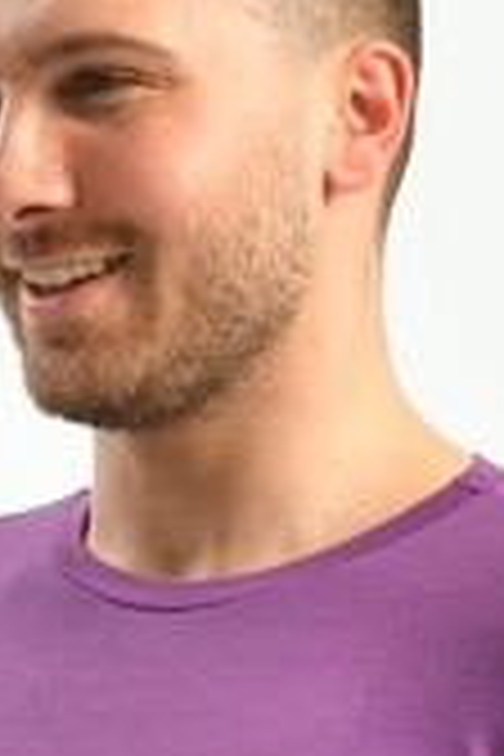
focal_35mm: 580
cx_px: 108
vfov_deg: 3.5
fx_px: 12179
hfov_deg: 2.4
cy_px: 1282
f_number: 5.6
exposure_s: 1/160
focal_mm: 130
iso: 100
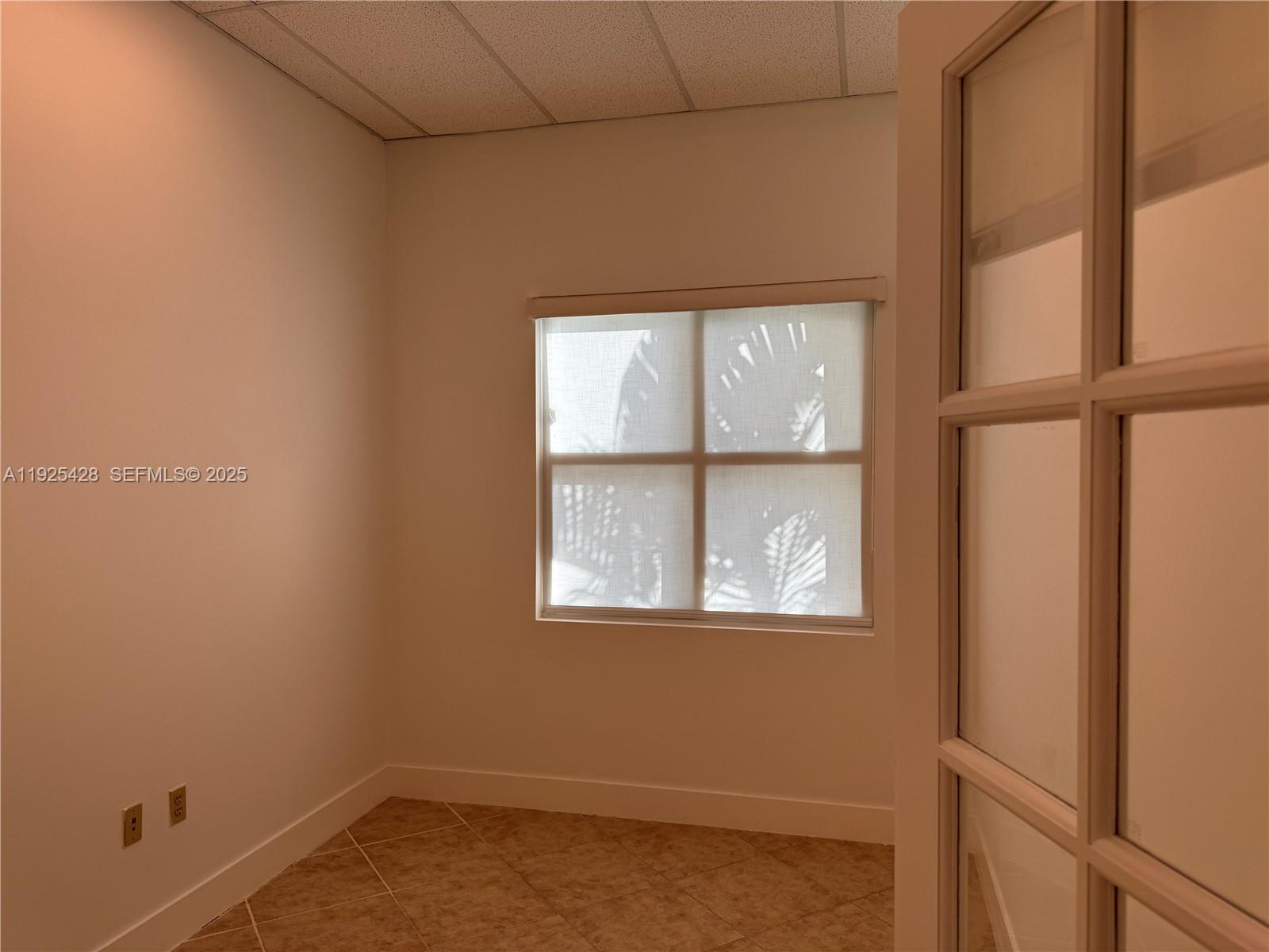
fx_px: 880
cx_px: 634
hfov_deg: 71.6
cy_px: 476
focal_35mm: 24
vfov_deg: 56.8
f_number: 1.78
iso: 80
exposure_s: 1/773
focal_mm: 6.76
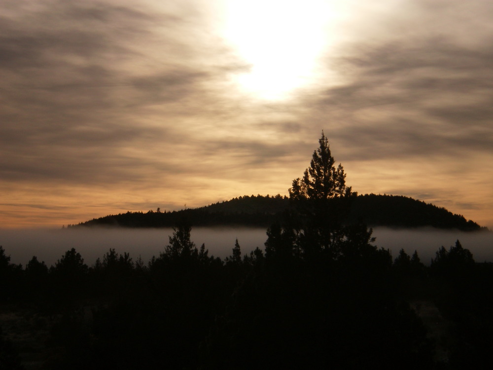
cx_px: 246
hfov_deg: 18.2
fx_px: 1538
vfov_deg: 13.7
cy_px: 185
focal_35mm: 108
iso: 100
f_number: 8.5
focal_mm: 18.9
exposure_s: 1/1000
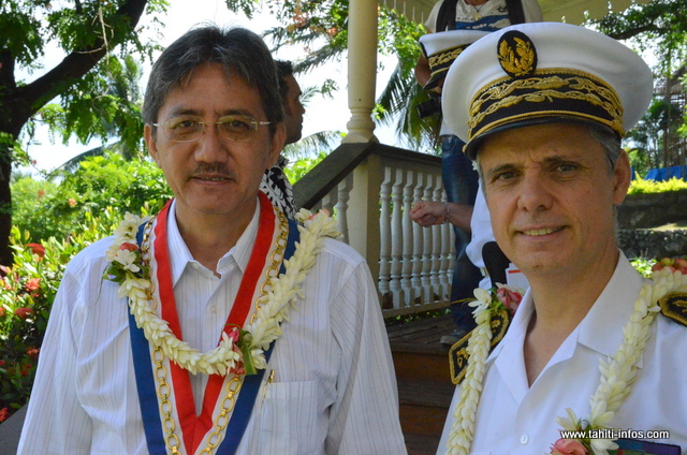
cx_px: 344
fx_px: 1086
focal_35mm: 57
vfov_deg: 23.7
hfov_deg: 35.1
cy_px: 228
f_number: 18
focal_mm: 38
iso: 6400
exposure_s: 1/1250
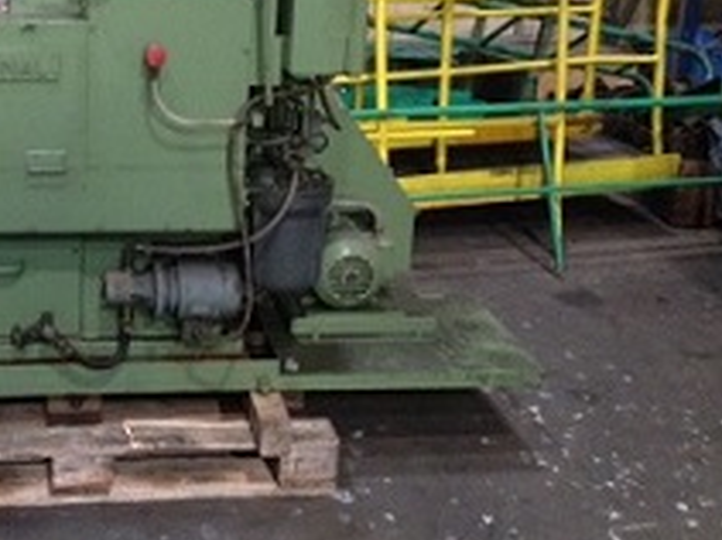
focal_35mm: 58
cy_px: 130
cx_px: 130
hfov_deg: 32.2
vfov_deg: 24.9
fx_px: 1209
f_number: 2.4
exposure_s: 1/15
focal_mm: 4.28
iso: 400
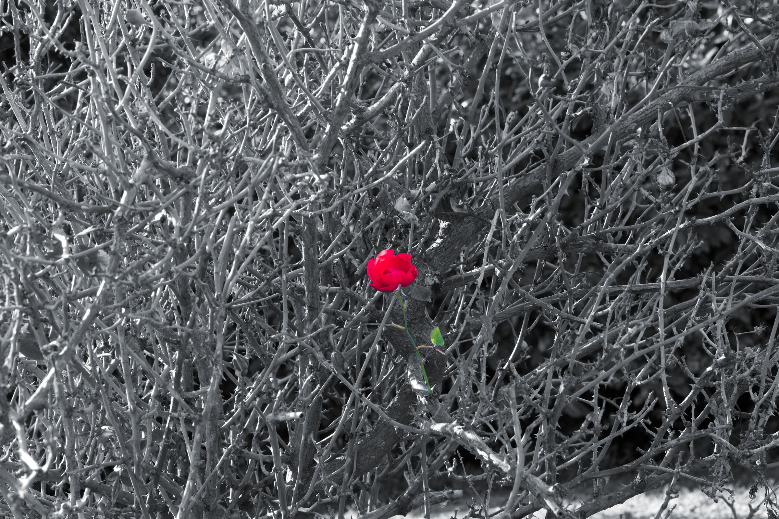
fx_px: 2271
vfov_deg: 13.0
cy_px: 260
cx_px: 390
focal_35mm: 105
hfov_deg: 19.5
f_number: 20
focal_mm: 105
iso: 2000
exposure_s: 1/125
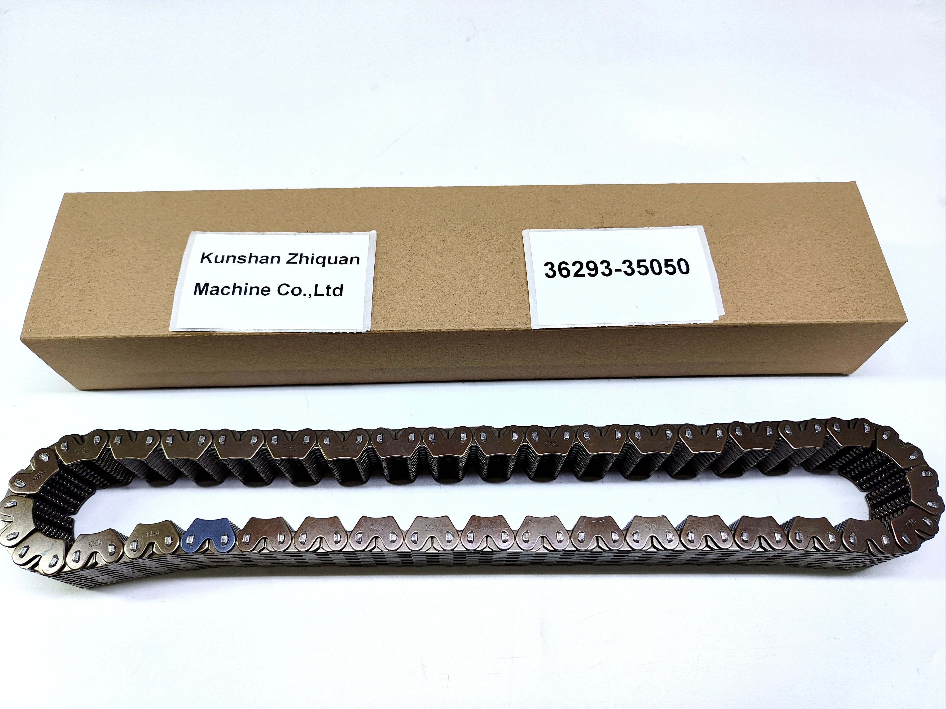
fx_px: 656
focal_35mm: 24
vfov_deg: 56.8
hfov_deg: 71.6
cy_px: 354
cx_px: 473
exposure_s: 1/100
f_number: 1.65
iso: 319
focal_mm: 5.26
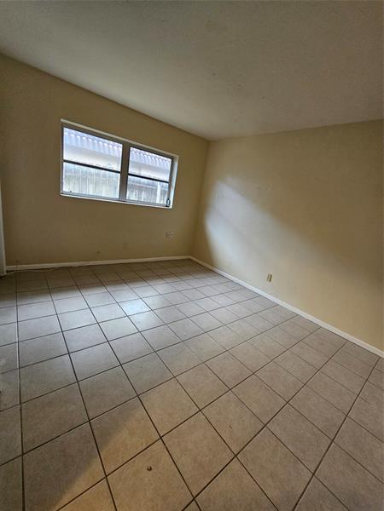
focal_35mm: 13
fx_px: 192
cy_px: 256
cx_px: 192
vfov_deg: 106.2
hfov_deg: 89.9
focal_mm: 2.2
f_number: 2.2
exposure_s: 1/30
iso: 320
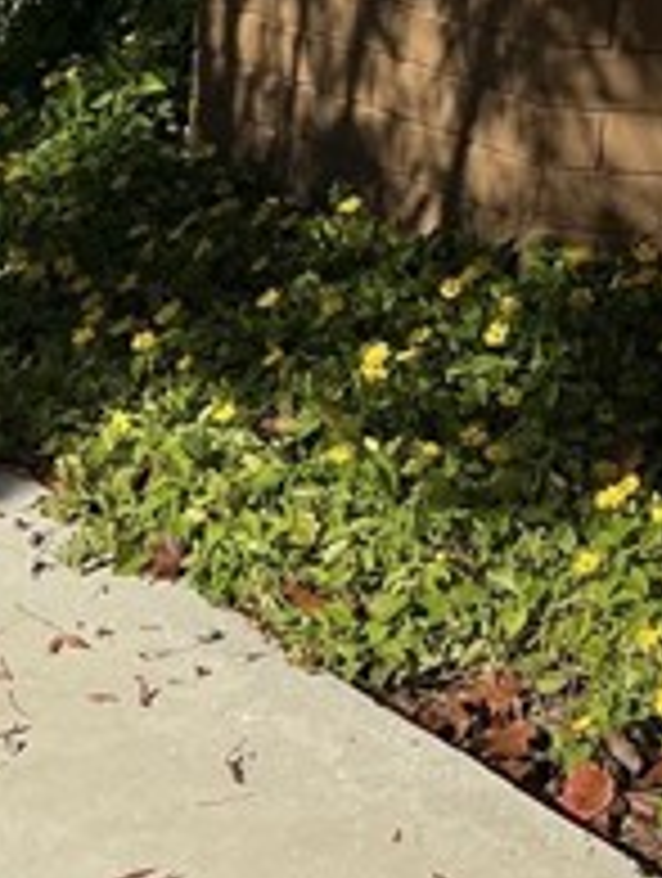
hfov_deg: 15.5
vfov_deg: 18.6
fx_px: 2414
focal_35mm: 95
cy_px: -374
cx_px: 572
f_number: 1.8
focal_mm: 3
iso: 25
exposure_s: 1/3534
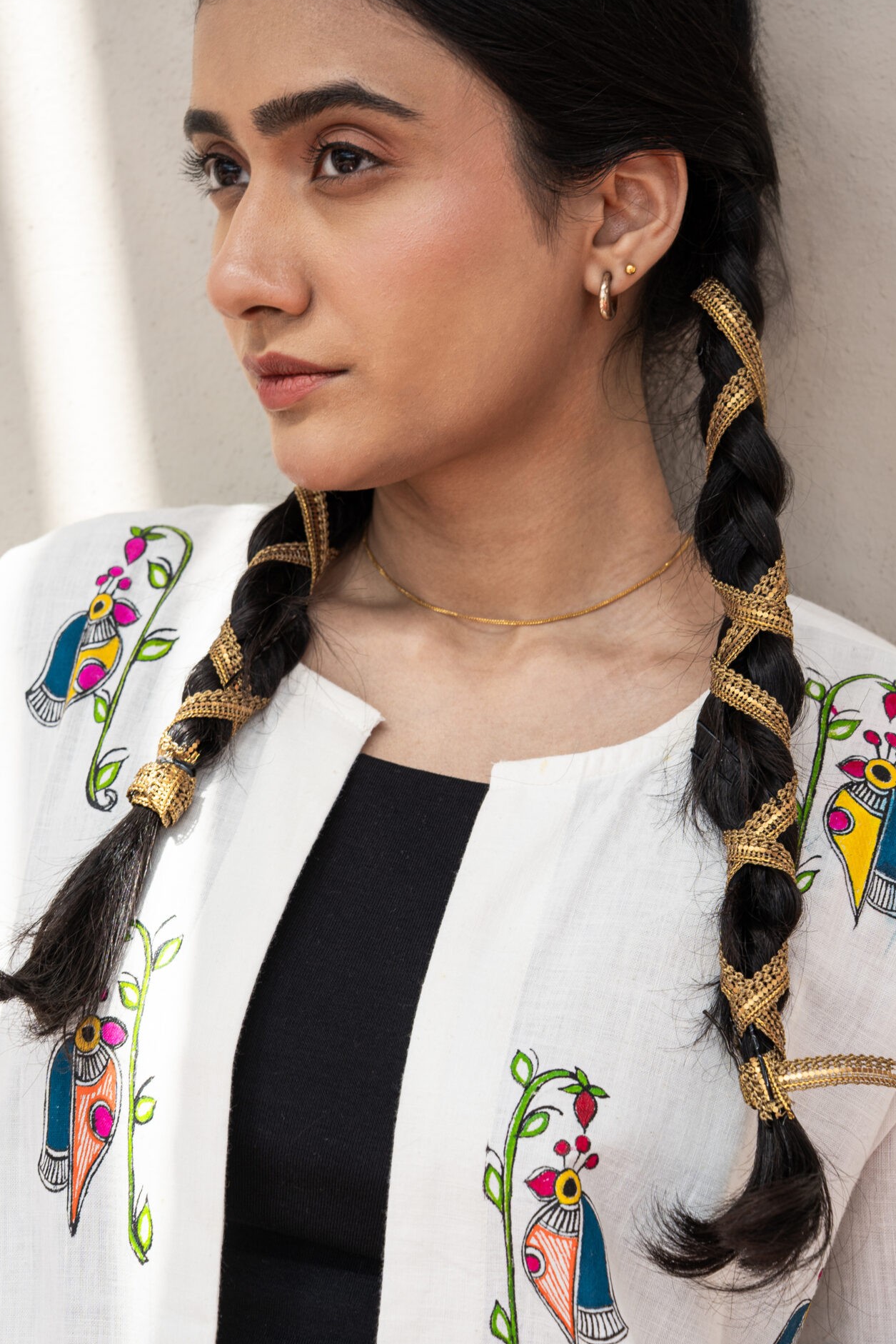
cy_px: 686
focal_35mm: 102
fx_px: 3807
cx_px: 415
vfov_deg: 20.0
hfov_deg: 13.4
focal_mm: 75
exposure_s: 1/200
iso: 160
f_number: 6.3
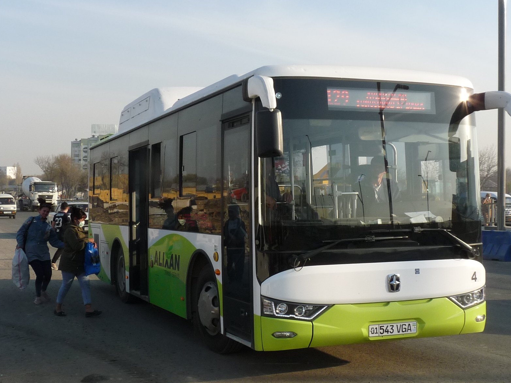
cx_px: 256
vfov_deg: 29.7
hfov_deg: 38.9
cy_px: 190
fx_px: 724
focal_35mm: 49
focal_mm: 4.8
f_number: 5.6
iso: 100
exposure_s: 1/250
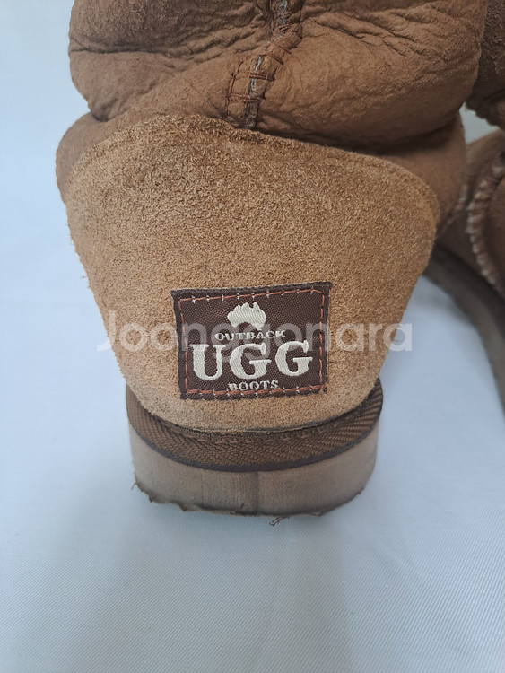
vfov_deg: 69.4
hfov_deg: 54.9
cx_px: 252
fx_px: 486
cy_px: 336
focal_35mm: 25
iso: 160
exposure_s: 1/50
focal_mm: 4.65
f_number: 1.8
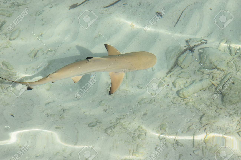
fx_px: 1255
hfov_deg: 11.0
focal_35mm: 188
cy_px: 80
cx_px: 120
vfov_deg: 7.3
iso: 200
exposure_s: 1/500
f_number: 11
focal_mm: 125
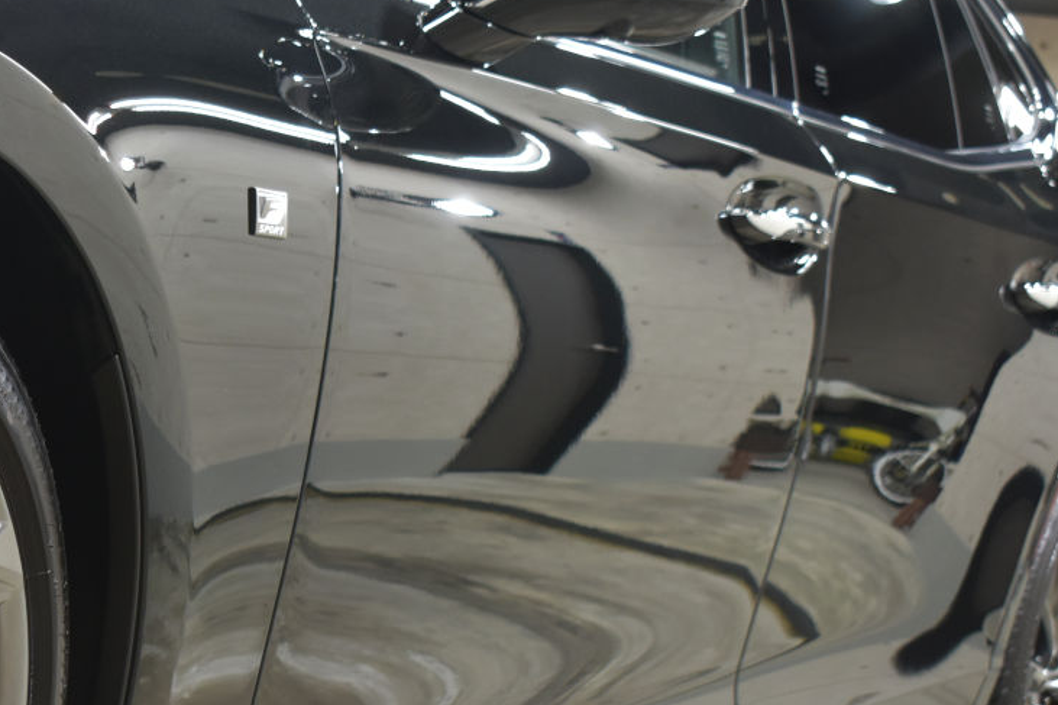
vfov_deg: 11.7
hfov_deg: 17.2
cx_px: 97
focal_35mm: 117
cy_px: 517
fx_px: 3438
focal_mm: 38
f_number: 4.8
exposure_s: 1/30
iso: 720
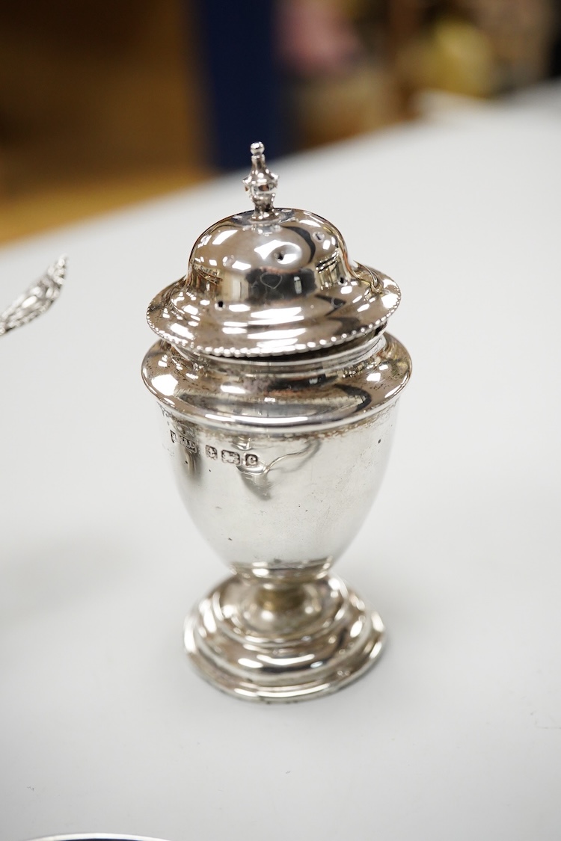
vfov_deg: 43.6
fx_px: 1052
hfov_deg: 29.9
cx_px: 280
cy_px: 420
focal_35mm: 45
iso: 2500
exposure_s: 1/400
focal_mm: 30
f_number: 7.1
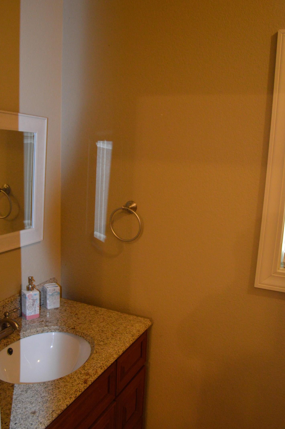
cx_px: 144
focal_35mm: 29
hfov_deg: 44.9
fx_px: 345
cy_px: 211
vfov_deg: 63.7
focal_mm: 18
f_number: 3.5
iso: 2200
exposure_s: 1/60
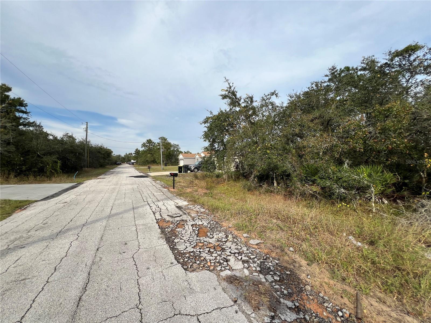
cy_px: 162
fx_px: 162
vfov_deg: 89.9
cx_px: 216
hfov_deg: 106.2
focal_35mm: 13
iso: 32
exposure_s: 1/935
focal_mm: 1.57
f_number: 1.8
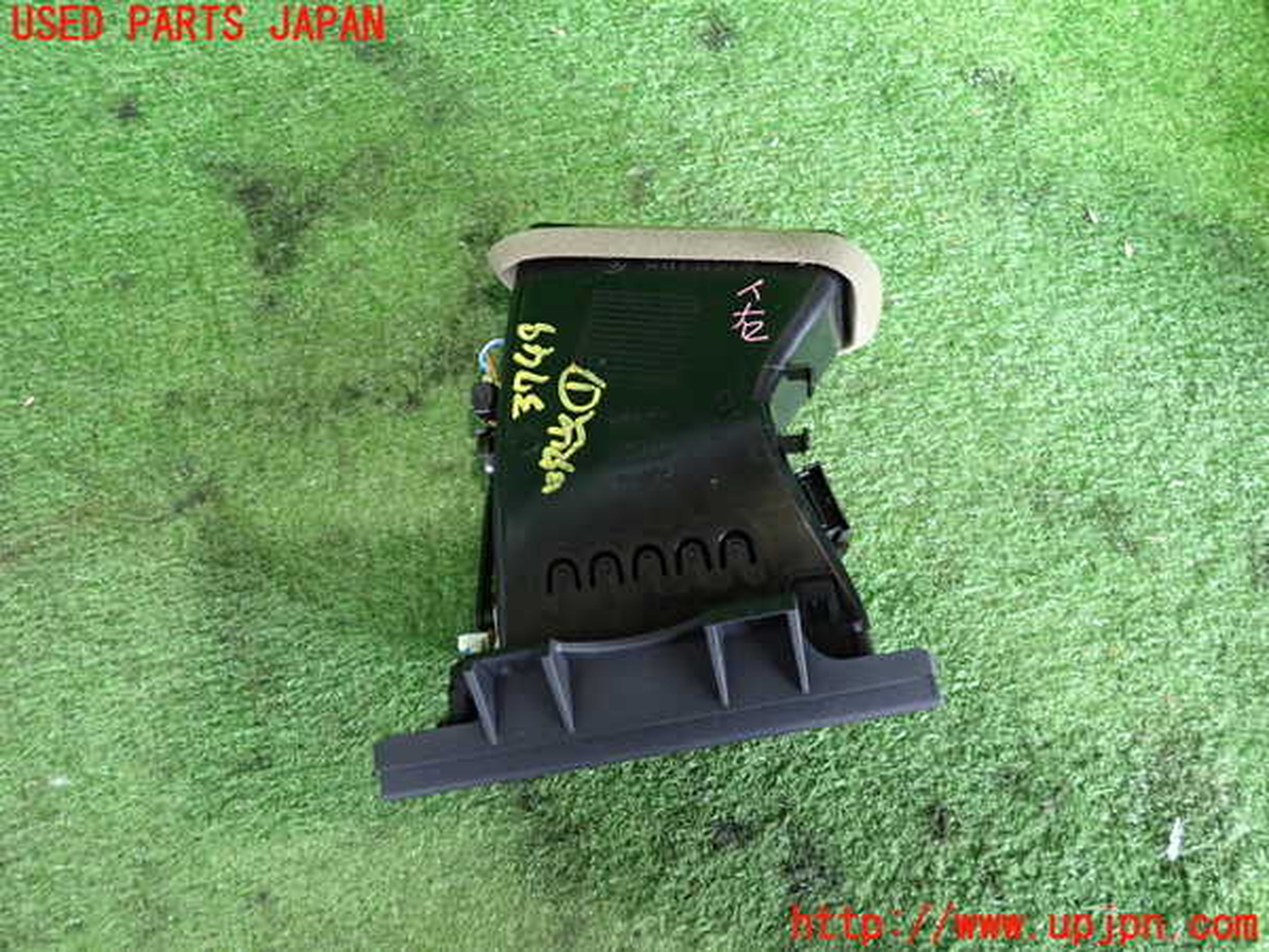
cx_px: 634
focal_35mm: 25
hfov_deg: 69.4
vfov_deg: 54.9
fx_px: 916
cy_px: 476
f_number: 2
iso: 800
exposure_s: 1/30
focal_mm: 4.5
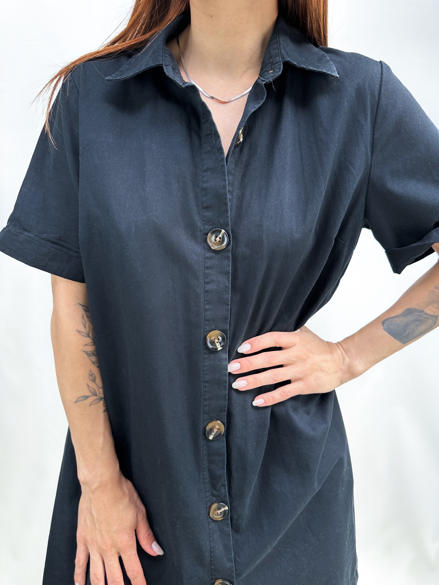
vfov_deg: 71.6
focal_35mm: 24
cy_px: 292
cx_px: 220
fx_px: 406
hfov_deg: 56.8
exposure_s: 1/213
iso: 64
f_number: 1.78
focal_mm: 6.86
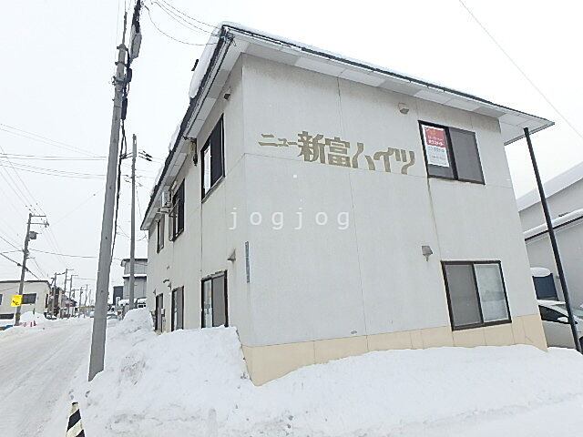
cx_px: 292
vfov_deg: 63.4
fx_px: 354
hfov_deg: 79.0
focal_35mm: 21
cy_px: 218
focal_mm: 3.7
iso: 125
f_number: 6
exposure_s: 1/400
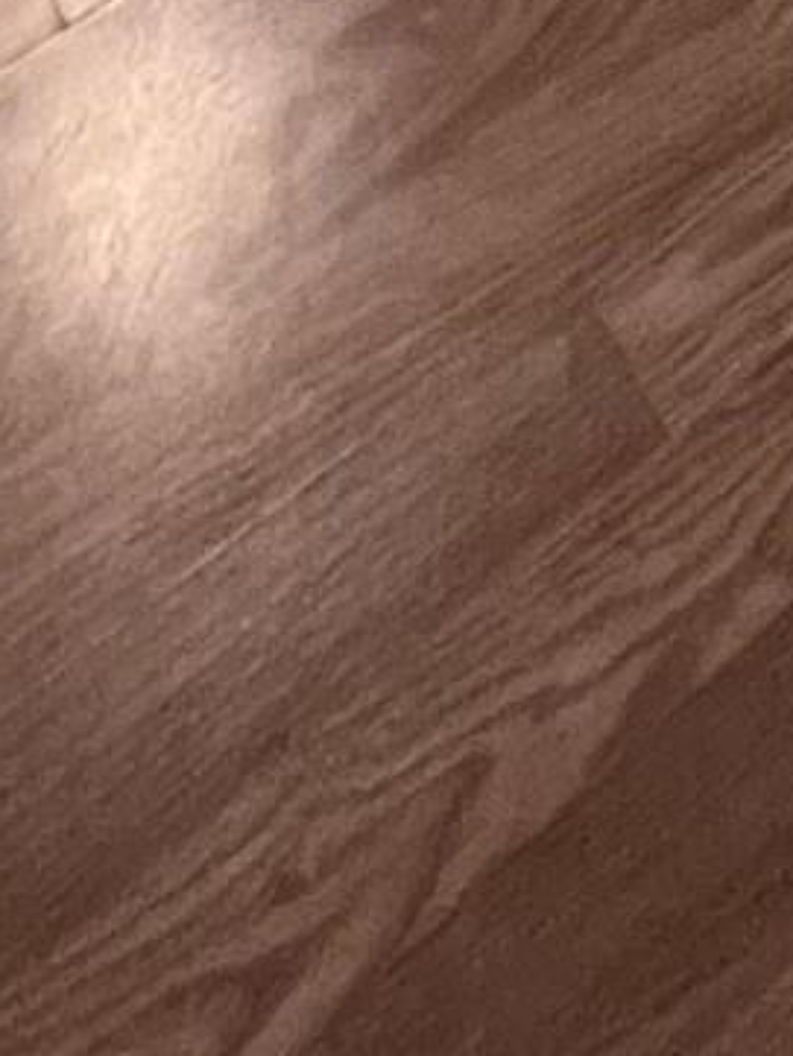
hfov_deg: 17.6
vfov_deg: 10.9
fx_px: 2534
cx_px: 673
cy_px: -2267
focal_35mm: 83
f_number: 1.8
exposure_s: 1/60
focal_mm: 1.57
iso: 500
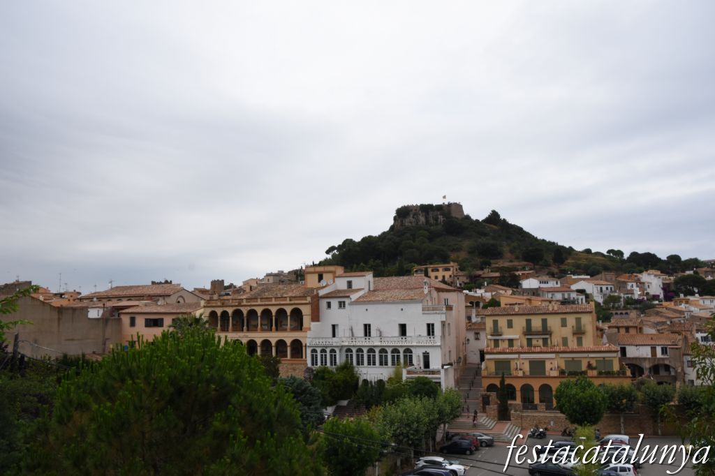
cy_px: 238
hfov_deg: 59.5
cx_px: 358
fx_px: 625
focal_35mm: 32
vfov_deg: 41.7
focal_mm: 21
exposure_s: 1/500
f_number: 11
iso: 400
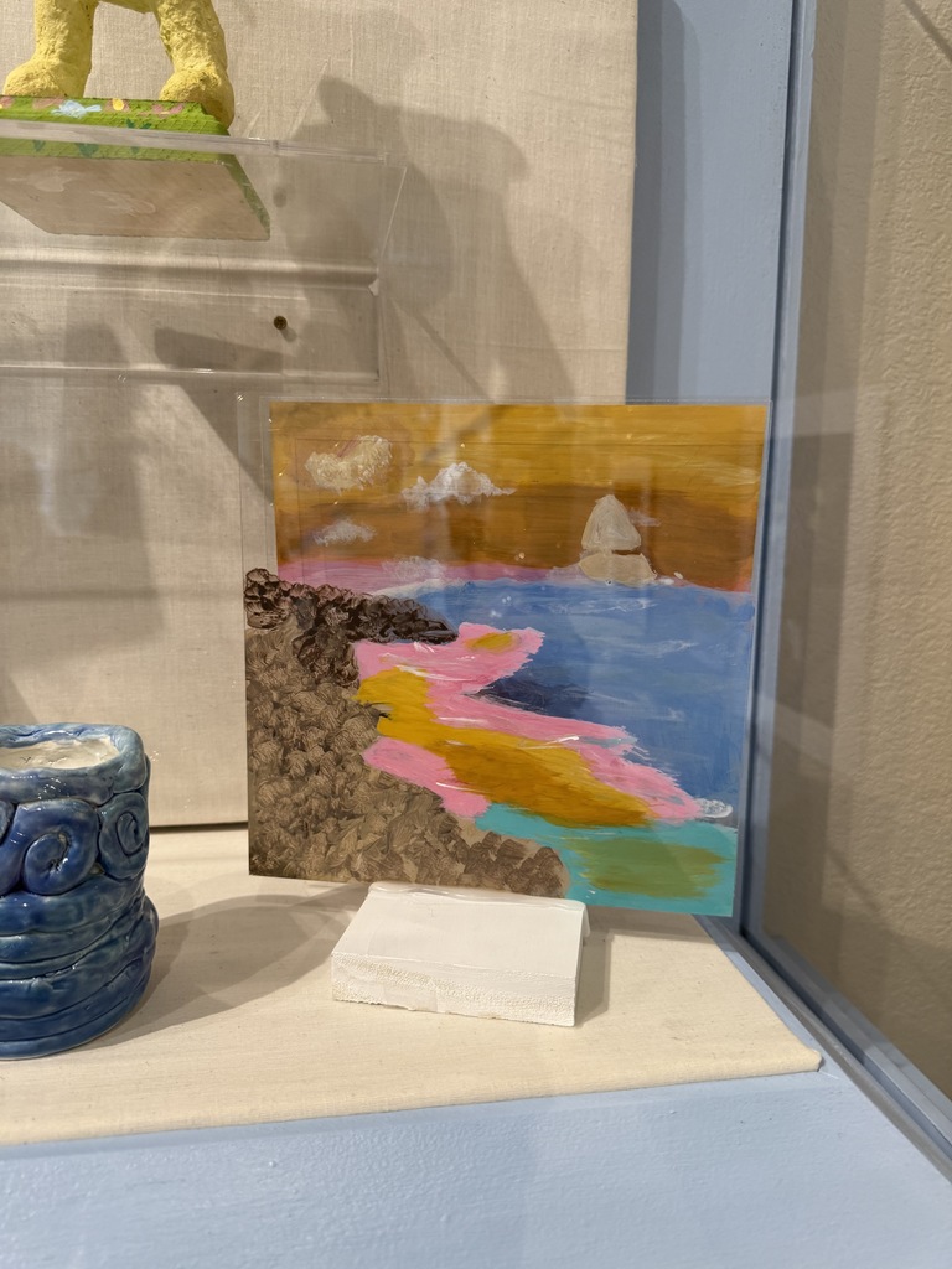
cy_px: 634
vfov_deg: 71.6
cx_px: 476
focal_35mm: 24
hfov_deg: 56.8
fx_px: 880
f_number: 1.78
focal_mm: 6.76
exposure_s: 1/120
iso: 200
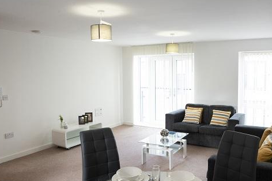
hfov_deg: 58.7
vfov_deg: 40.6
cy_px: 119
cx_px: 146
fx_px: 242
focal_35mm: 32
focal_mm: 23
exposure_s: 1/30
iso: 800
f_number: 11
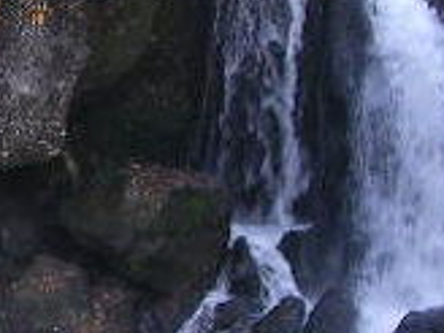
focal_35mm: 151
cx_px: -160
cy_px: 85
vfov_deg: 9.8
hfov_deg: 12.6
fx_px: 1937
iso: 100
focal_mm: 6.3
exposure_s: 1/49.6
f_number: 3.3
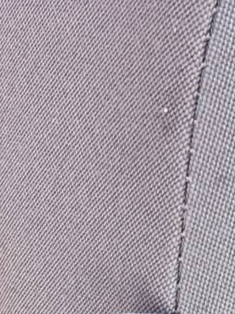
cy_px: 420
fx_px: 950
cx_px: 202
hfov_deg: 14.0
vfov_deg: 17.4
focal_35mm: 105
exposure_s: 1/122
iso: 32
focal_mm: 5.1
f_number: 1.6
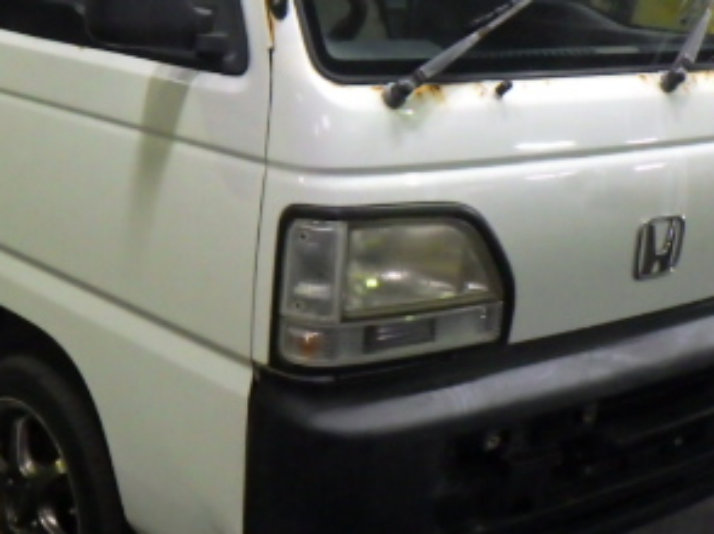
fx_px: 1257
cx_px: 192
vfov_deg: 23.9
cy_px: 175
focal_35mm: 61
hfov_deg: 31.2
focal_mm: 5
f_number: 3.5
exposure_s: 1/60
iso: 1250
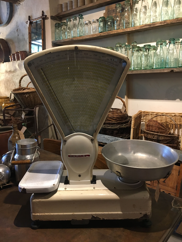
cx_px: 91
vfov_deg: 61.7
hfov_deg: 48.2
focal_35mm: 29
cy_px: 121
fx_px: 203
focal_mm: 4.15
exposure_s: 1/33
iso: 160
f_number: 2.2
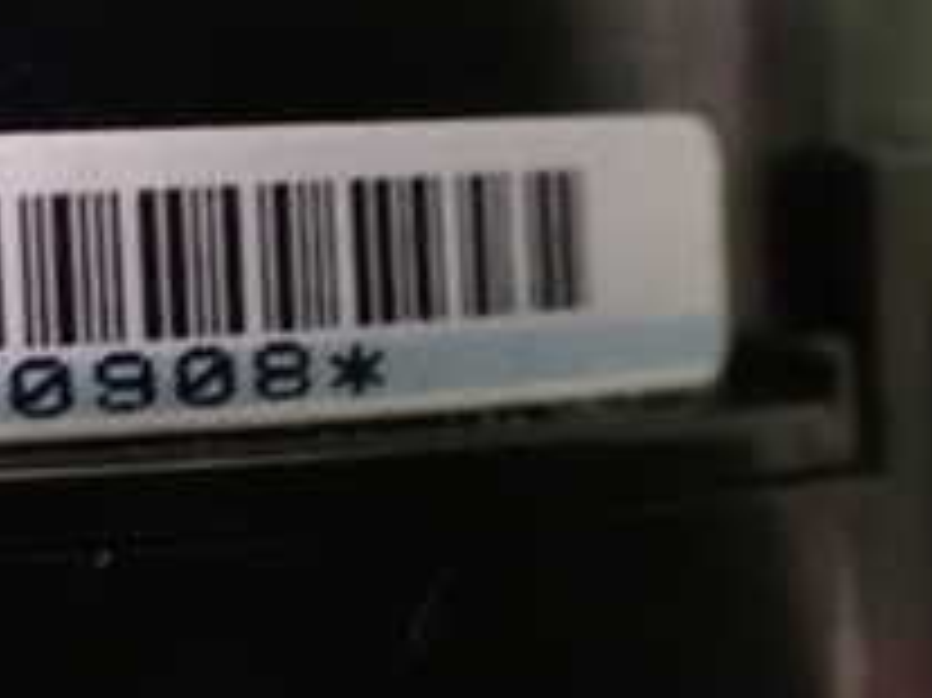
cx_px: -239
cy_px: 176
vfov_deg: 16.9
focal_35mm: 87
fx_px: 2341
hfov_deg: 20.7
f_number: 2.3
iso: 1600
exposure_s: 1/30
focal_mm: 5.4
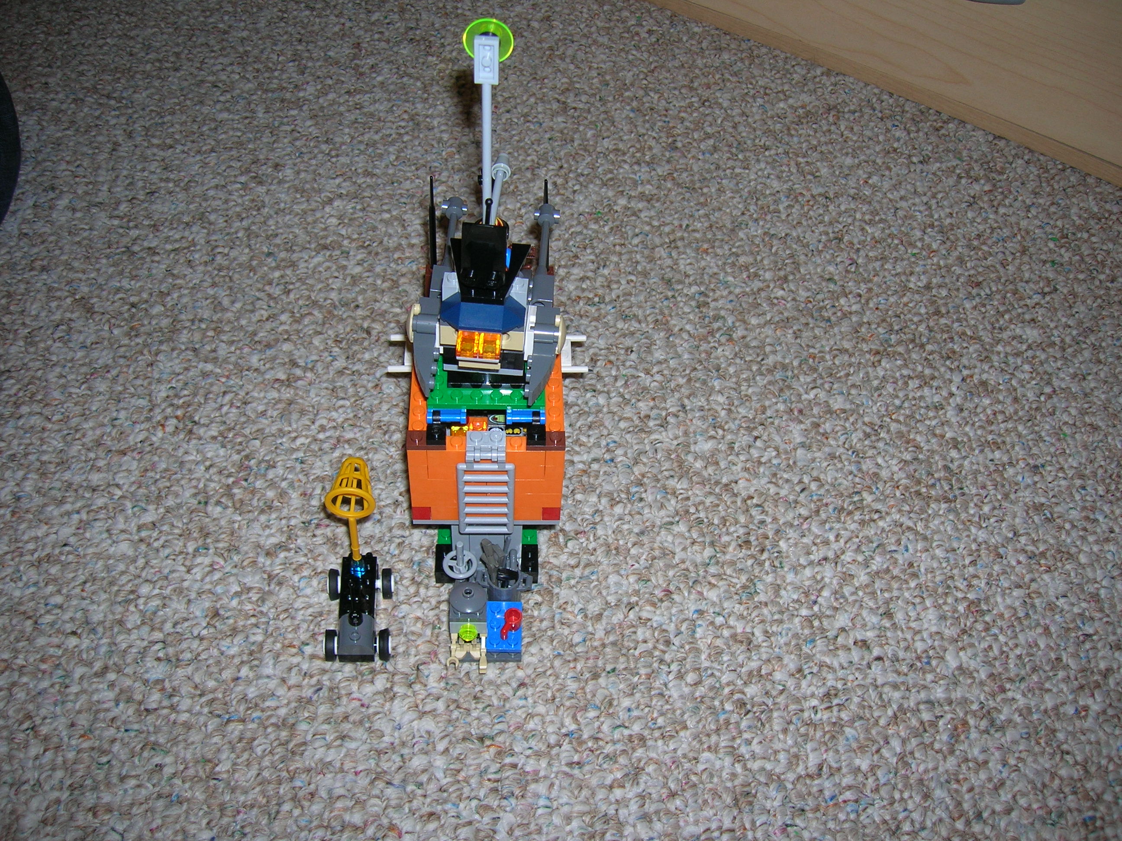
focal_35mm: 34
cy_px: 420
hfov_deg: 54.0
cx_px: 561
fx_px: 1102
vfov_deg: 41.8
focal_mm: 5.7
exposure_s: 1/60.1
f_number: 2.9
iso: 50
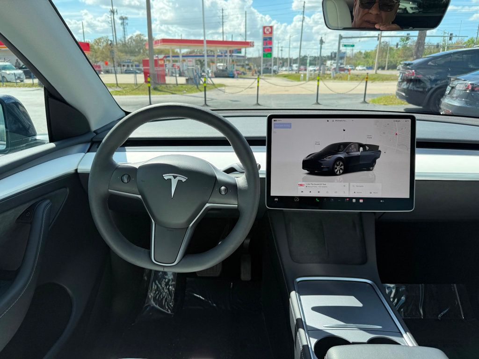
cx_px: 240
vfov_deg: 56.8
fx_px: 332
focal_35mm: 24
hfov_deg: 71.6
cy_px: 180
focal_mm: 6.76
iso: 80
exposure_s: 1/1553
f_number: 1.78
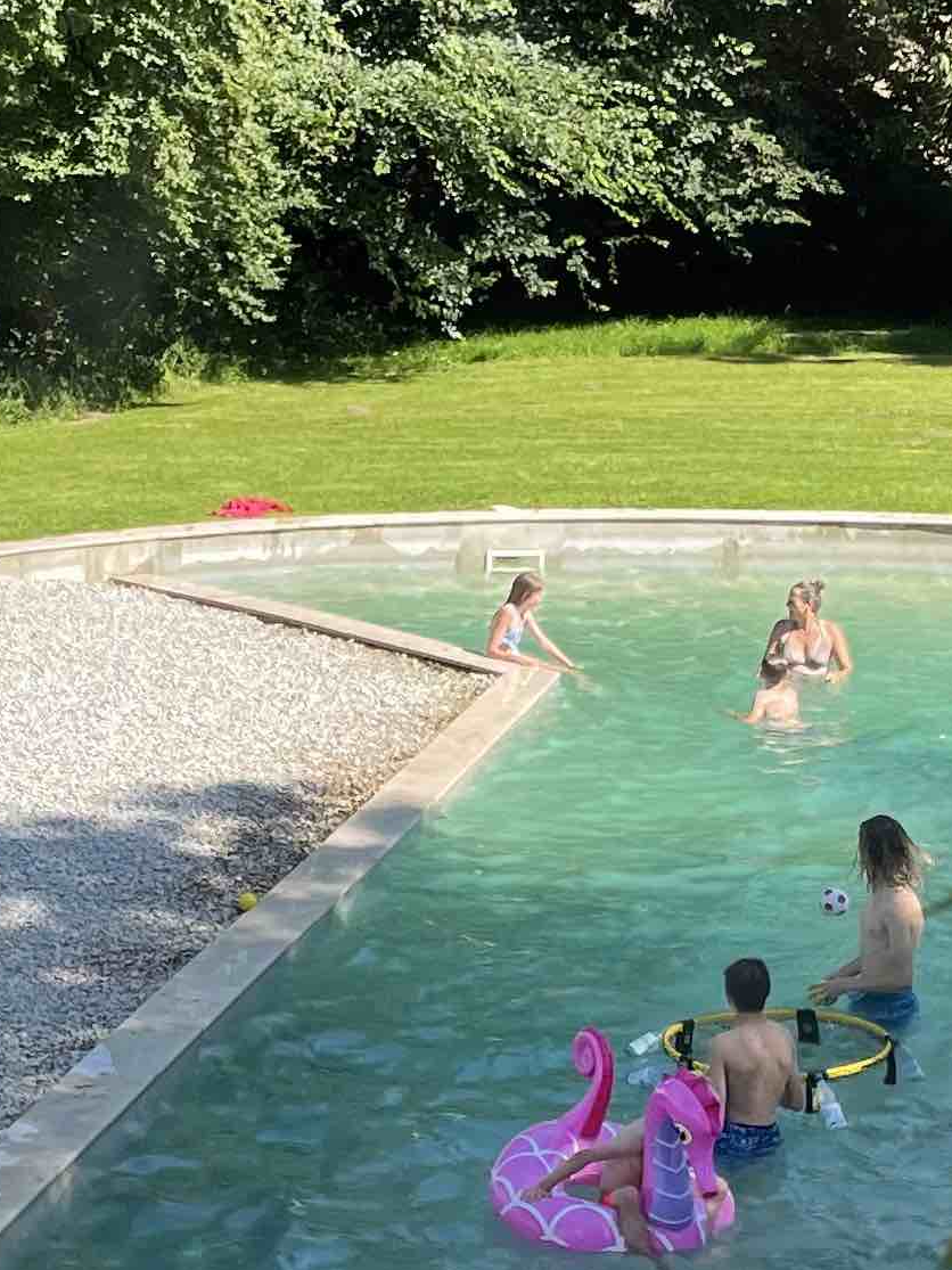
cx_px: 375
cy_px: 948
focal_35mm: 94
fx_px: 3448
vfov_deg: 20.7
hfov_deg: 15.7
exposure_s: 1/1289
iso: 32
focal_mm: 4.2
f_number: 1.6
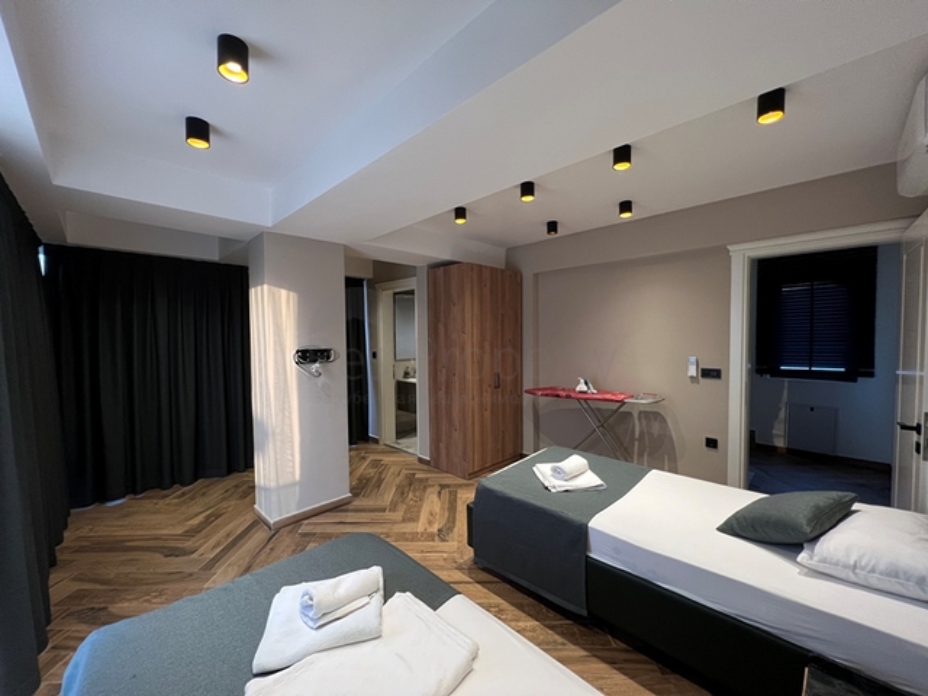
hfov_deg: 106.2
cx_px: 464
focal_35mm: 13
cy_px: 348
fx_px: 349
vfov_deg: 89.9
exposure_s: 1/50
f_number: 1.8
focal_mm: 1.57
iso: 200
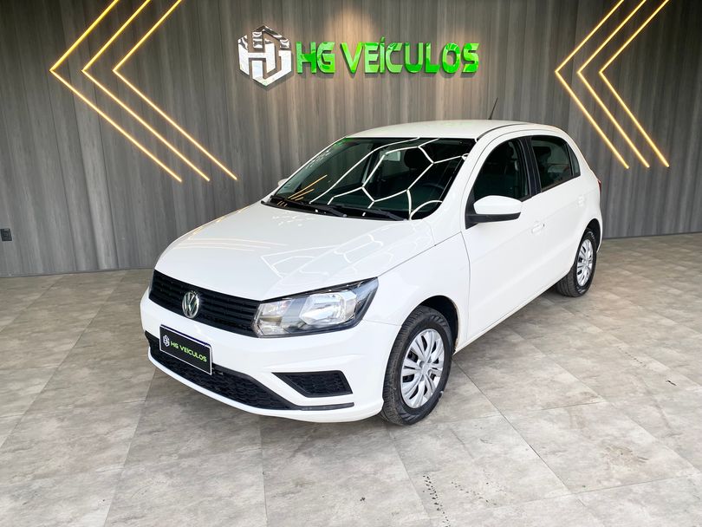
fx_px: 527
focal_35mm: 26
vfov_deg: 53.1
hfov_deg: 67.3
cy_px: 264
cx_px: 351
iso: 32
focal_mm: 4.25
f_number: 1.8
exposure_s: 1/345
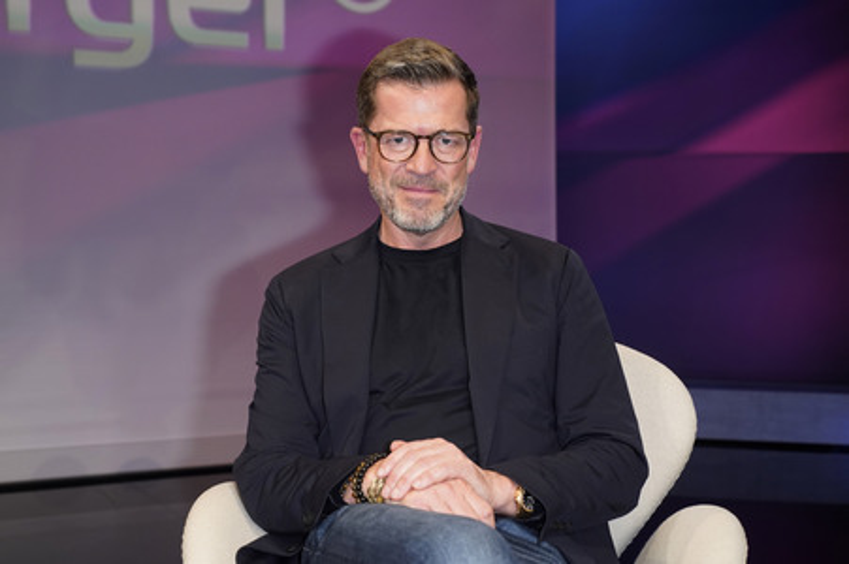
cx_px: 424
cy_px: 282
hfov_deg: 41.9
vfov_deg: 28.6
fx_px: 1108
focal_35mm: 47
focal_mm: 47
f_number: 5.6
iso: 2000
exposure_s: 1/160
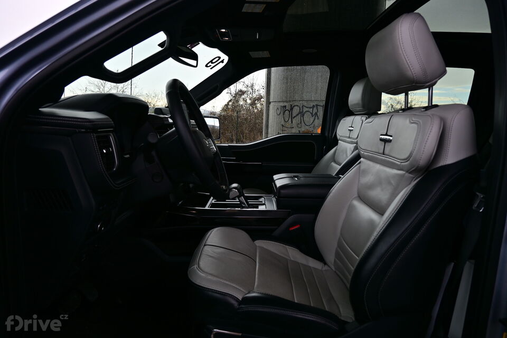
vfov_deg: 53.1
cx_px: 254
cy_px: 169
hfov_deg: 73.7
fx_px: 338
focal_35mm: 24
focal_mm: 16
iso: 100
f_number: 4.5
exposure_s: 1/80
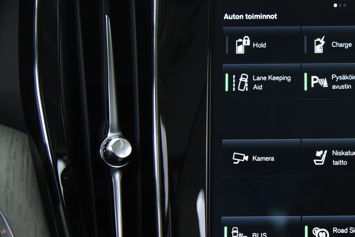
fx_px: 740
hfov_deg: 25.8
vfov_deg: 18.1
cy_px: 162
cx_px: 343
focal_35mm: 75
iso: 4000
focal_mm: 38
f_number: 4
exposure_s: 1/30
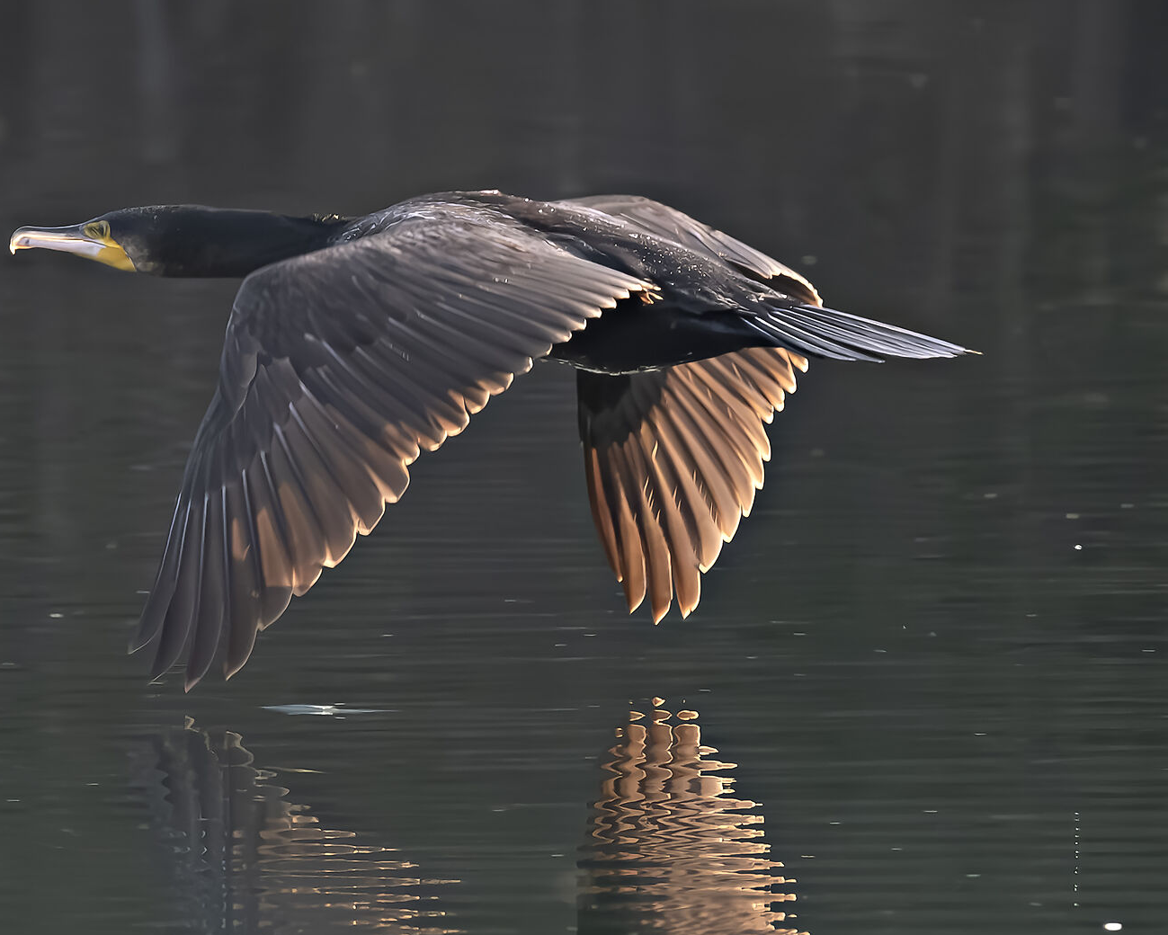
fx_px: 35962
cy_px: 652
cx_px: 197
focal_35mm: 1040
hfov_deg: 1.9
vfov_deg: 1.5
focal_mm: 400
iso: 3200
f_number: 7.1
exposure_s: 1/1250
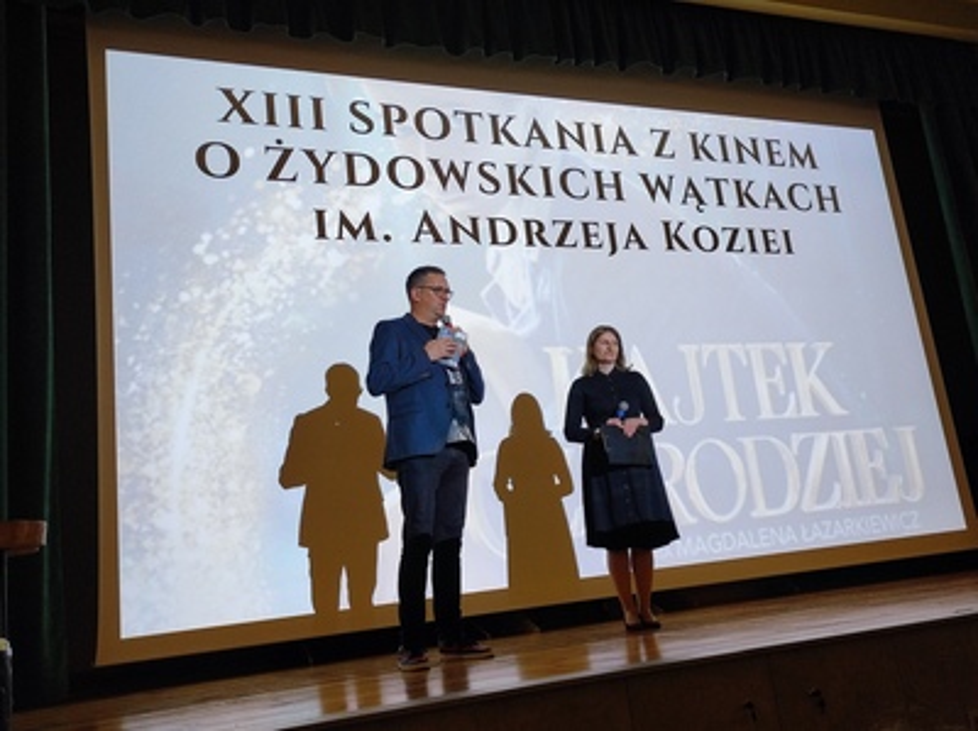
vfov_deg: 54.8
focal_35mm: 25
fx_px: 705
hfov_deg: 69.5
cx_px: 489
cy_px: 366
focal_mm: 4.7
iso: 436
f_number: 1.79
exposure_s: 1/50
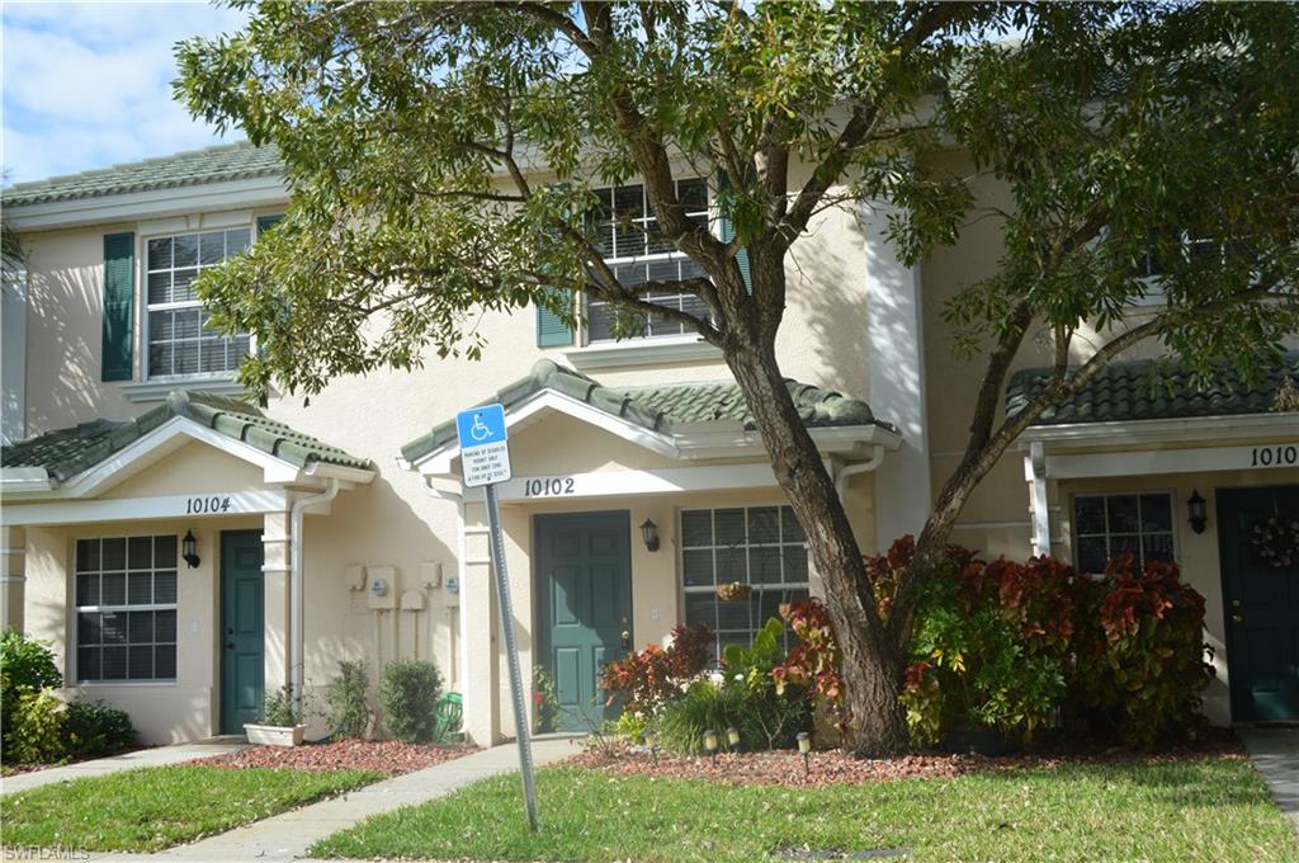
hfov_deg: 46.5
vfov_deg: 31.8
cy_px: 432
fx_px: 1514
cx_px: 650
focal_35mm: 42
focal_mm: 28
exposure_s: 1/250
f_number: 8
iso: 100
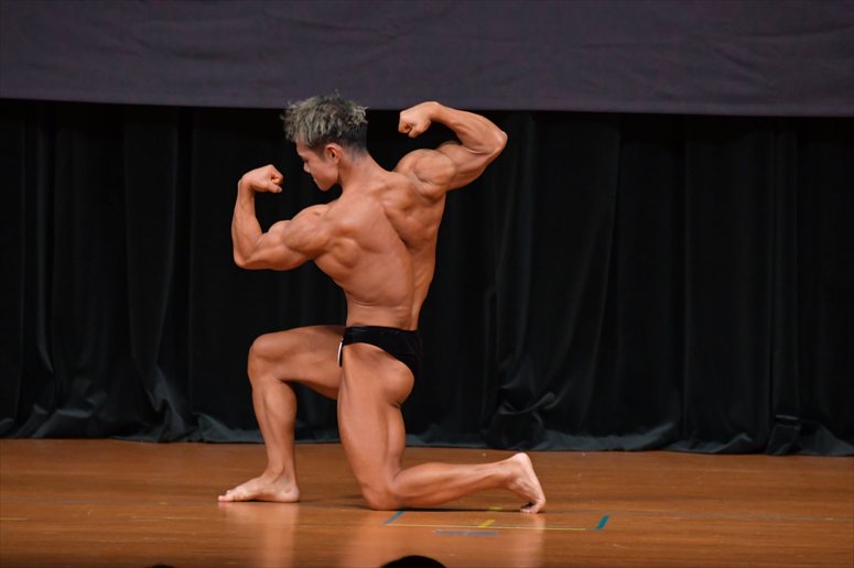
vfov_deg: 4.0
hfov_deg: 6.0
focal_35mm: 345
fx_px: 8180
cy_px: 284
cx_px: 427
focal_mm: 230
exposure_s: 1/400
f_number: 5.6
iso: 4000
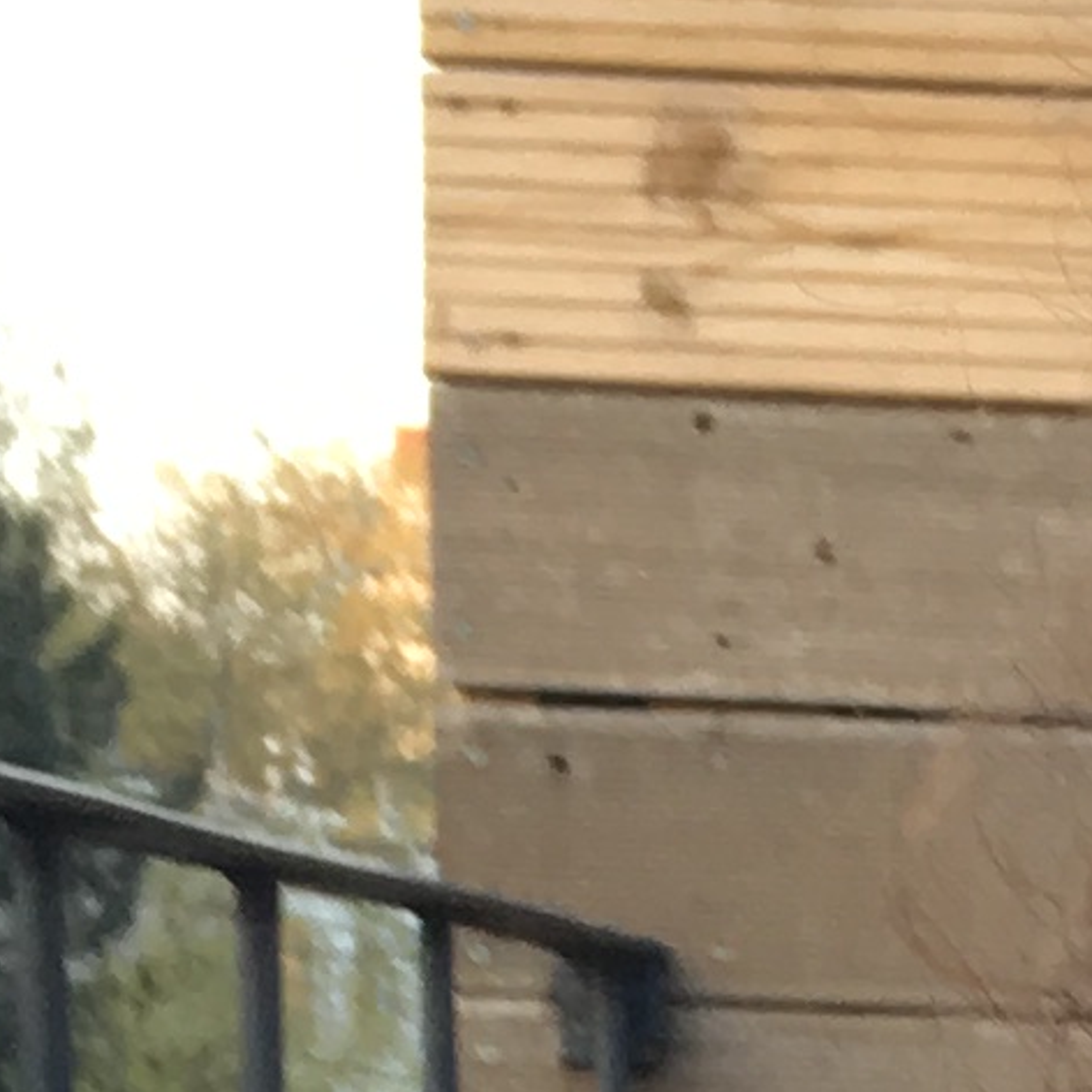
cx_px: 2358
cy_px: 3028
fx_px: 7816
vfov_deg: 7.3
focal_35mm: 219
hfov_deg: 7.6
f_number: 2.2
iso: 25
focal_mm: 4.15
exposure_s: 1/50
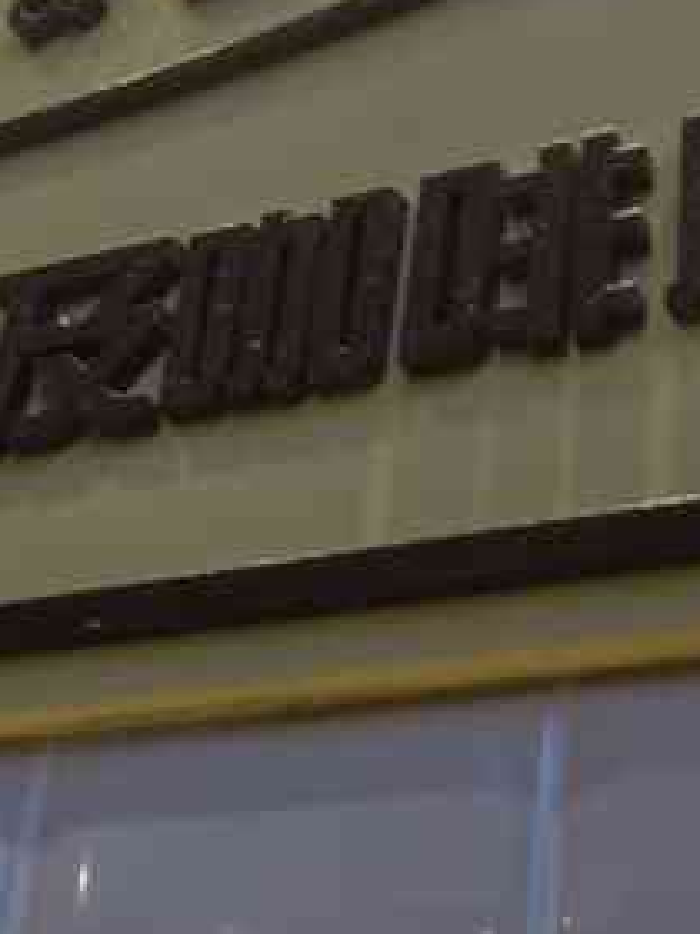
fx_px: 2427
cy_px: 445
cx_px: -13
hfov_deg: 16.1
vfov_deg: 21.8
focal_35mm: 90
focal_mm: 6.67
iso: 50
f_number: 1.9
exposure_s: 1/100
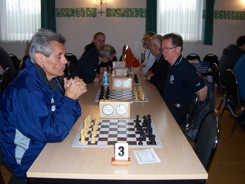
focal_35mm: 36
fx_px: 255
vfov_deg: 39.7
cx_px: 122
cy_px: 92
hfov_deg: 51.4
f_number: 3
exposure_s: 1/60
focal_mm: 6
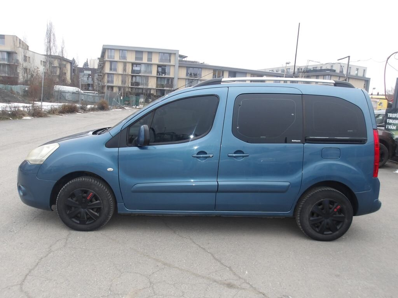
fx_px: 310
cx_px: 199
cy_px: 149
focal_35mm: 27
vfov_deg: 51.4
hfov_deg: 65.3
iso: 100
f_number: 3
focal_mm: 4.9
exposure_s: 1/61
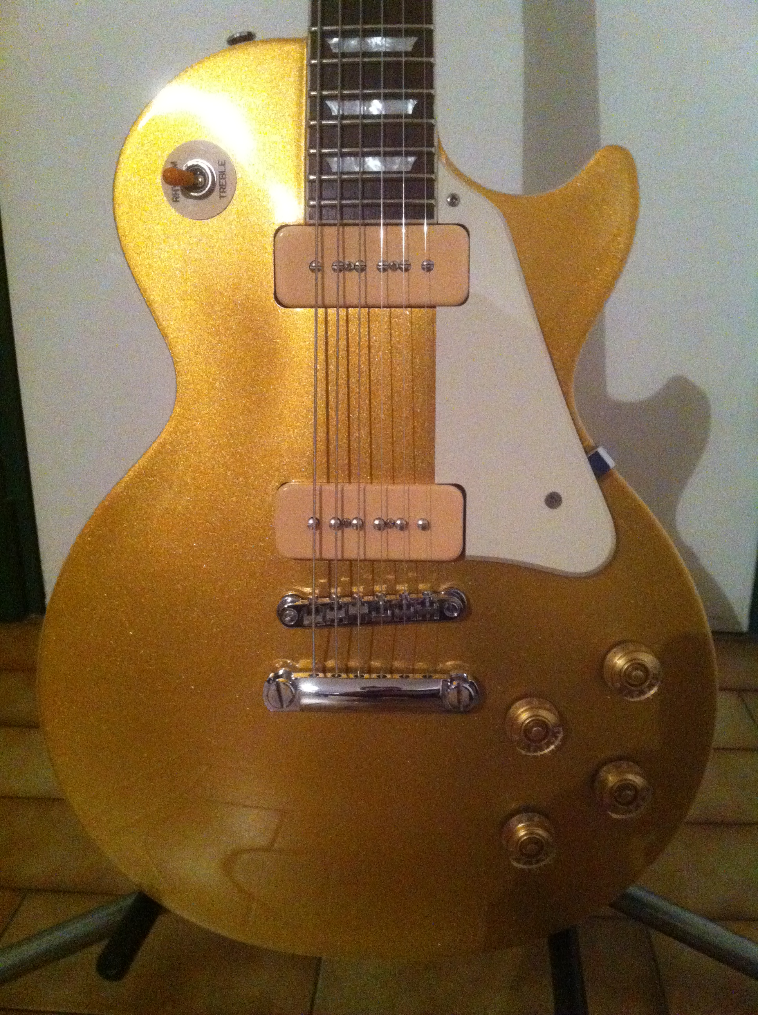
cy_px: 508
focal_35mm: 35
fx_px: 1025
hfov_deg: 40.6
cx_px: 379
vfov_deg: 52.7
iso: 1000
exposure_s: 1/15
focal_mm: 3.85
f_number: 2.8
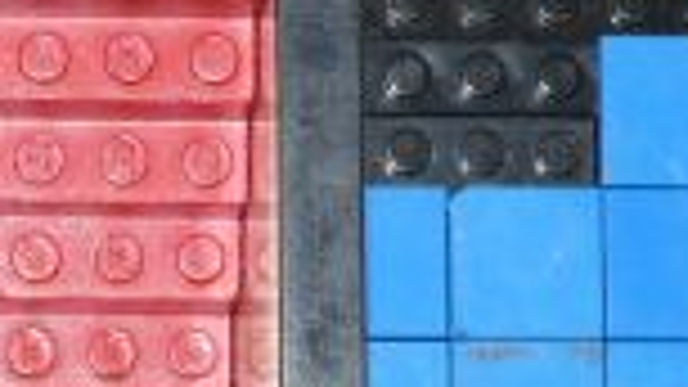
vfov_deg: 4.7
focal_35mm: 256
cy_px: 216
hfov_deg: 8.4
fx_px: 4669
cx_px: -36
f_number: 3.2
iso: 100
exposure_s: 1/40
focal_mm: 7.2
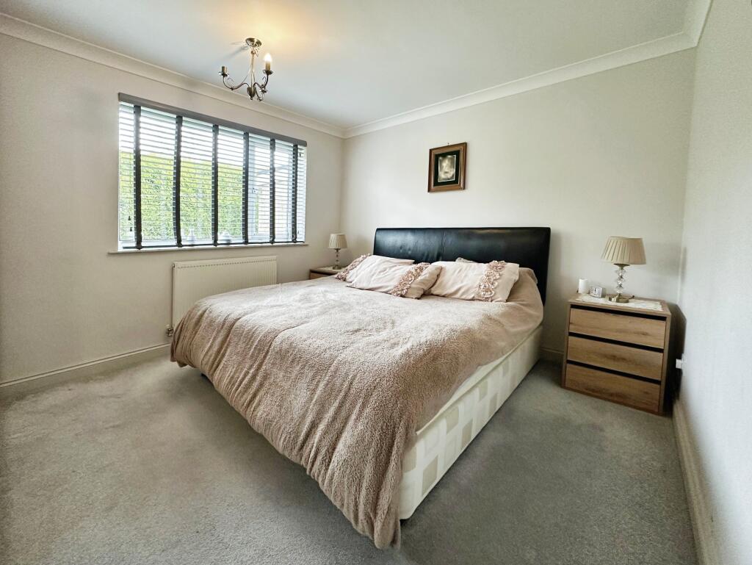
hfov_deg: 102.0
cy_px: 282
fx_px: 304
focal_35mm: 14
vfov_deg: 85.7
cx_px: 376
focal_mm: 2.22
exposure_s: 1/99
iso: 250
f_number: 2.2
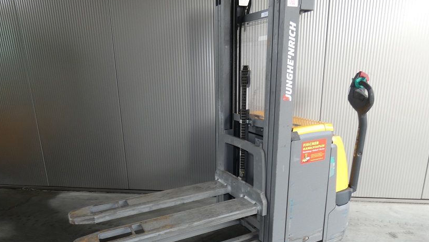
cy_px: 160
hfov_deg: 71.8
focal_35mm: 26
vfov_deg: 43.8
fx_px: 296
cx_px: 200
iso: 100
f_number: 2.8
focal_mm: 3.6
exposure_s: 1/50
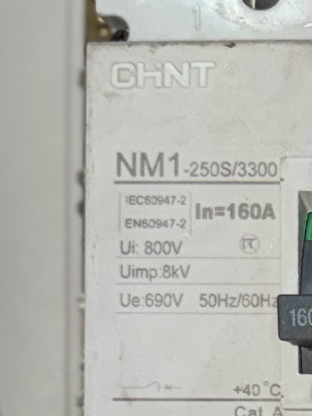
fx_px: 1934
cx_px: 774
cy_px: 595
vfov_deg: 11.8
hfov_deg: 8.4
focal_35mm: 161
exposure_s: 1/18
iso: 64
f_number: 1.78
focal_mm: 6.76
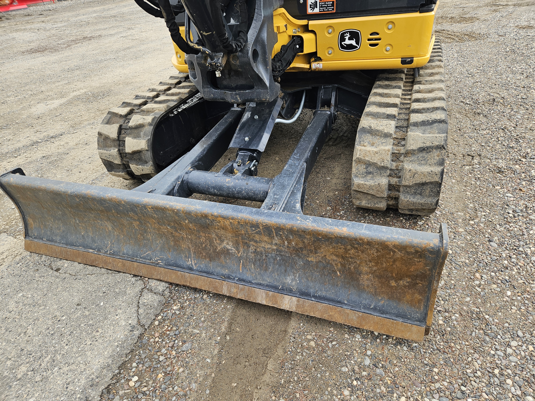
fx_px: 355
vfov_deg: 58.9
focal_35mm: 23
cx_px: 268
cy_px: 200
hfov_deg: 73.9
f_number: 1.8
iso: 40
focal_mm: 5.4
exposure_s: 1/451
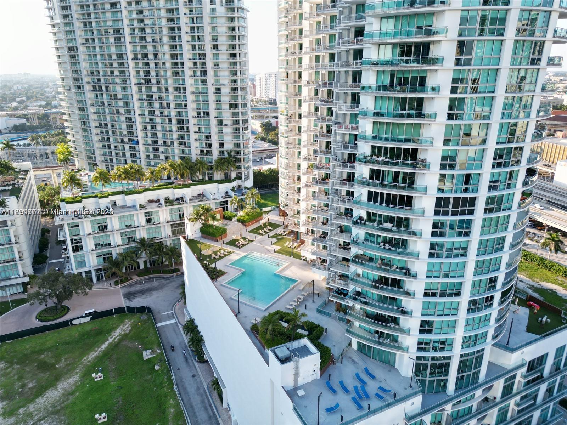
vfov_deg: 56.8
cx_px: 284
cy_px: 212
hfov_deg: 71.6
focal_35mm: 24
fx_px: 393
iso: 200
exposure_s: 1/1000
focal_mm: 6.72
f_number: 1.7
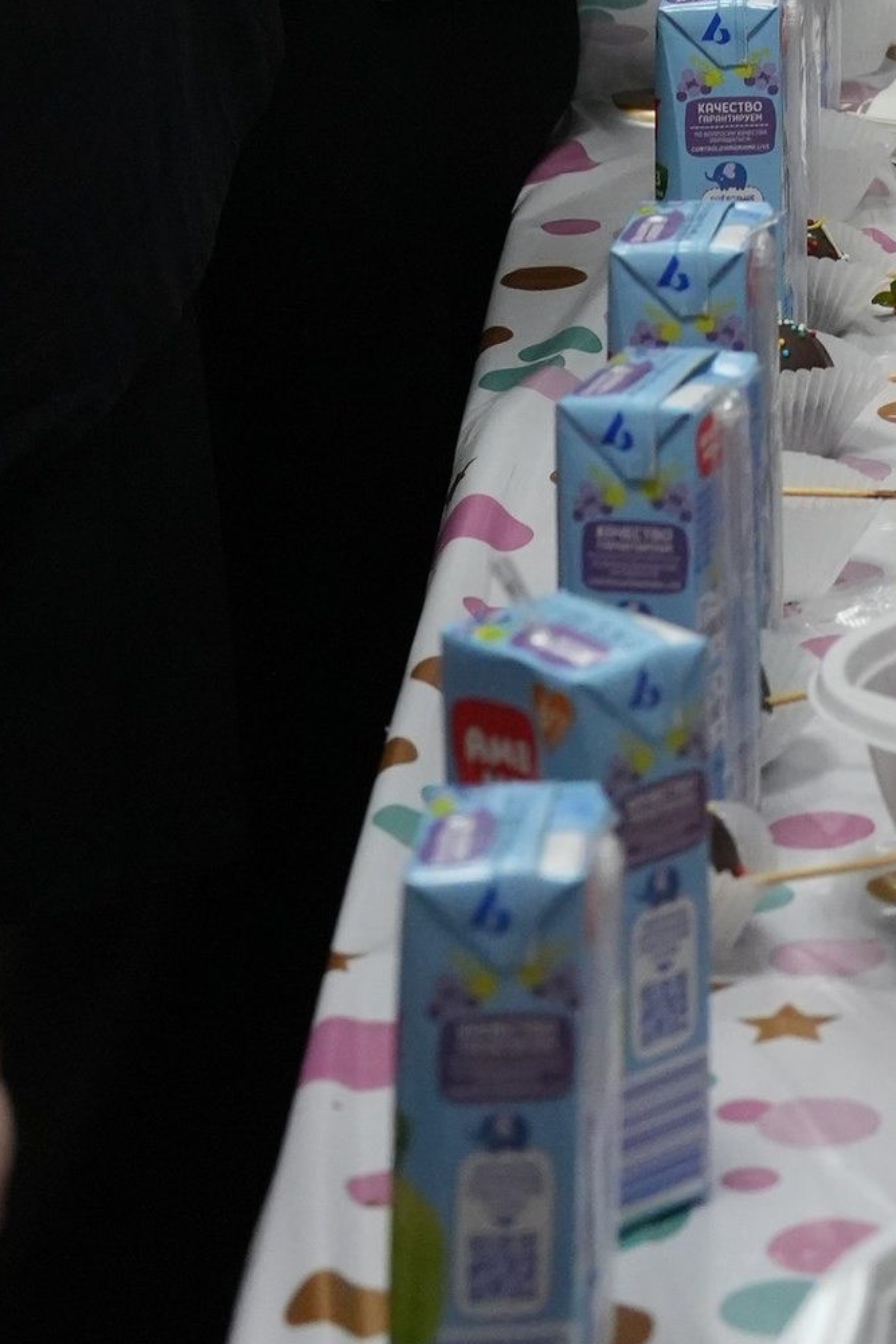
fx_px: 7165
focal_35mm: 192
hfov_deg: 7.0
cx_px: 1543
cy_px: -1125
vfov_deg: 10.1
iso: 3200
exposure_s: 1/320
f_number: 5.6
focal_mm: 50
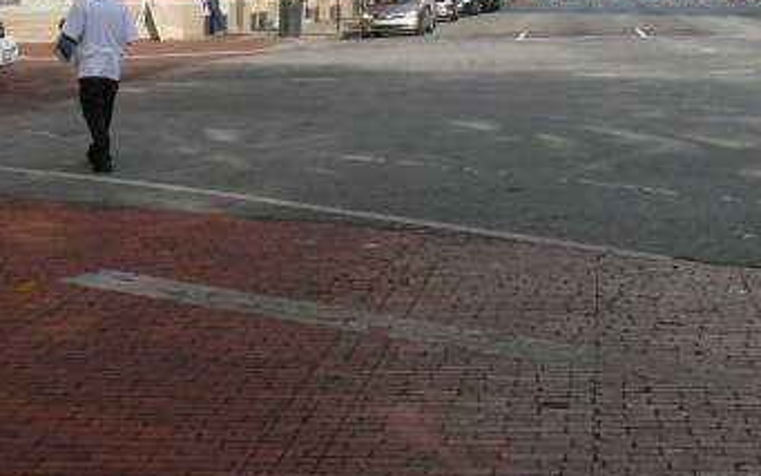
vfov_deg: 14.3
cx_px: 424
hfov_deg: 23.8
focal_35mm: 87
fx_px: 1804
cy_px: -181
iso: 100
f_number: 5.6
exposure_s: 1/320
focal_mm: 7.4
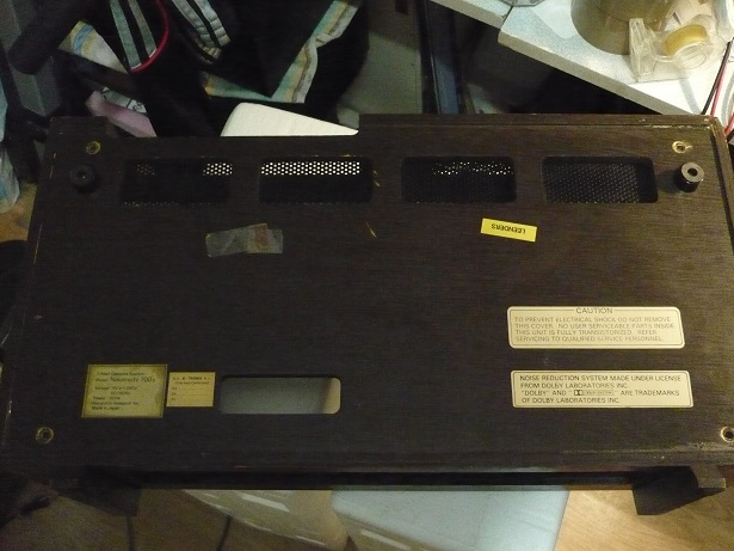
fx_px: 742
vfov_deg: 40.7
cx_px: 367
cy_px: 276
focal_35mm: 35
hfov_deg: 52.6
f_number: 2.8
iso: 1250
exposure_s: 1/15
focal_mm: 5.8
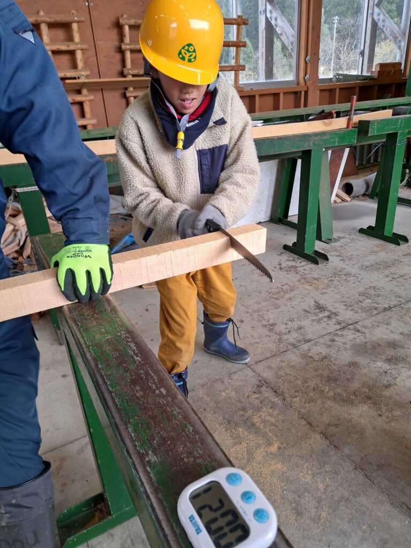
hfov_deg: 56.8
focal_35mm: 24
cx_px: 206
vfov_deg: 71.6
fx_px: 380
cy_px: 274
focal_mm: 5.23
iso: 50
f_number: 1.8
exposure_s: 1/50
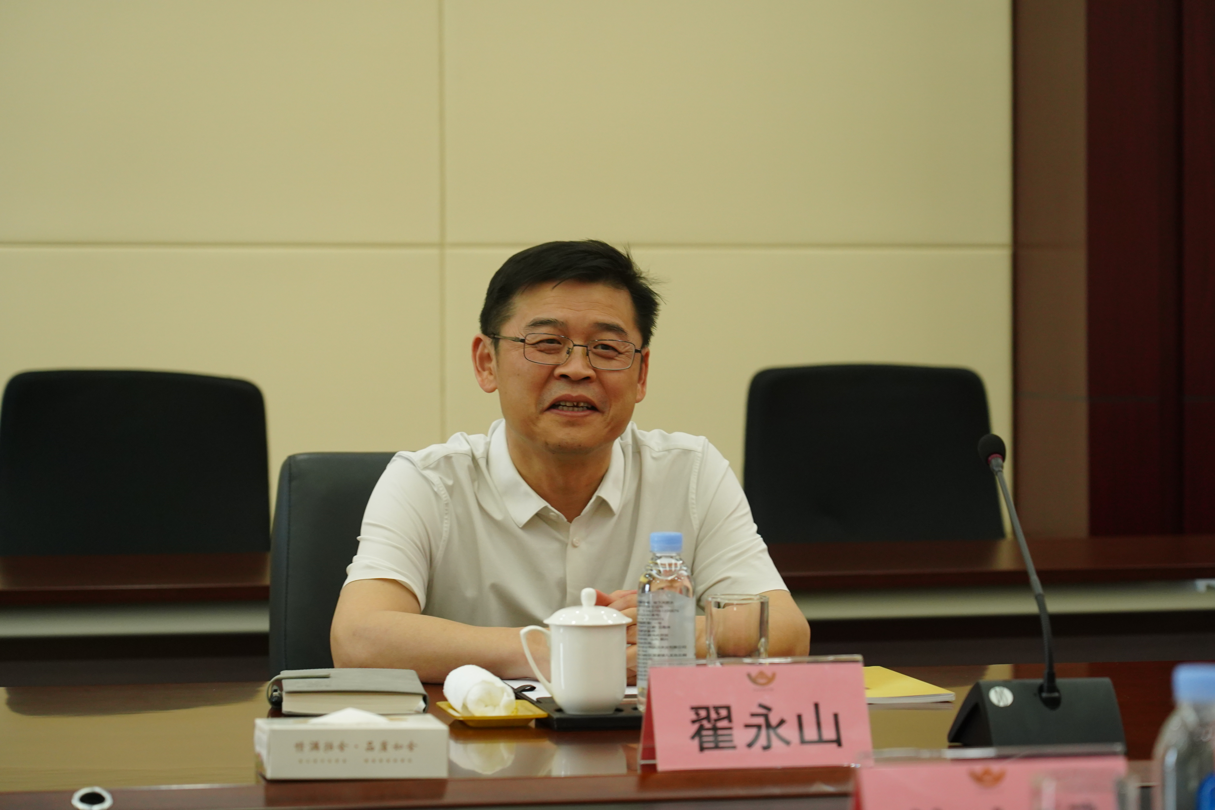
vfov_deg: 13.0
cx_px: 608
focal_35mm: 105
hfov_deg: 19.5
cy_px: 405
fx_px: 3543
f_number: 5
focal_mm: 105
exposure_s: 1/80
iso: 2500
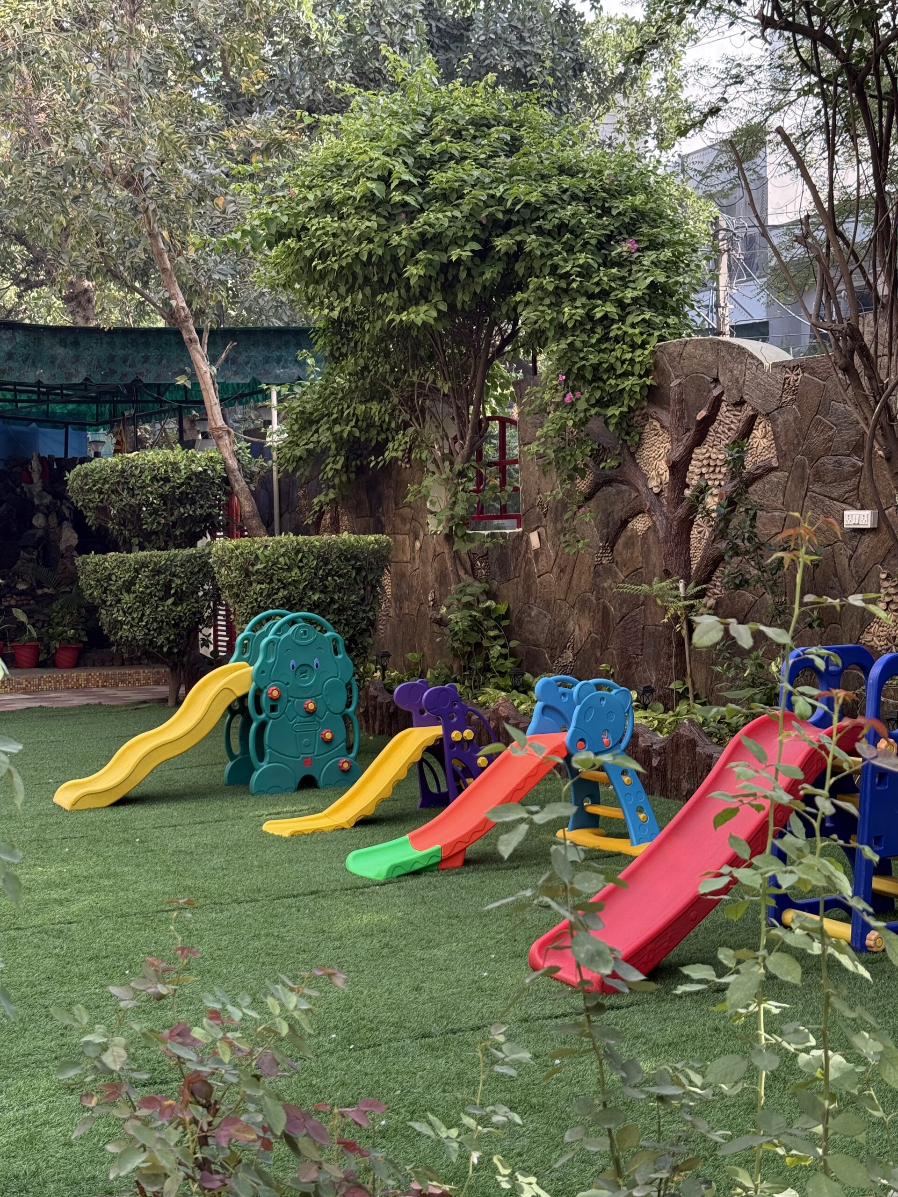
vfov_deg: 39.7
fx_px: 1660
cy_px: 598
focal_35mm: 48
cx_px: 449
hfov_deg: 30.3
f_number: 1.78
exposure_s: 1/447
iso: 100
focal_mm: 6.76
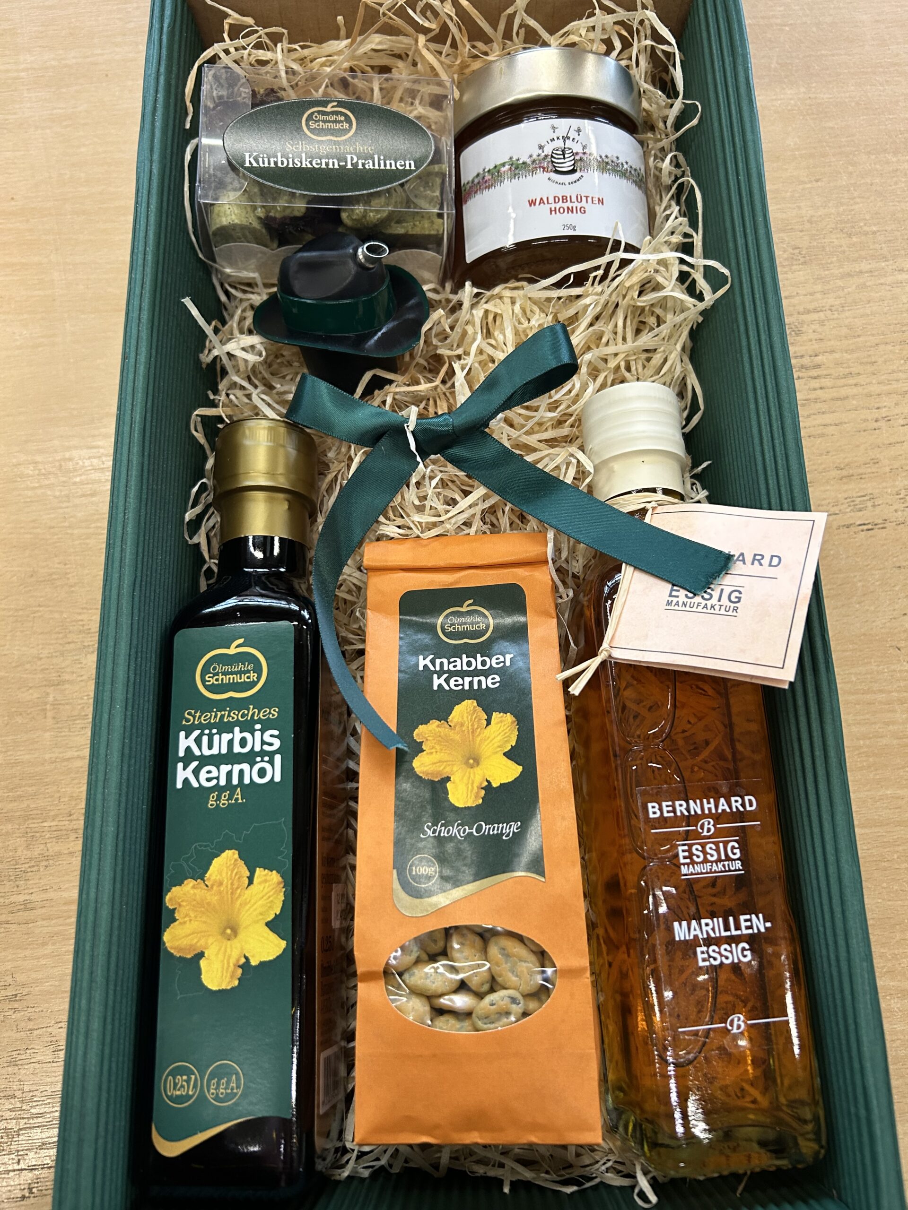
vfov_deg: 67.3
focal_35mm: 26
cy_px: 605
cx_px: 454
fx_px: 909
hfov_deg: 53.1
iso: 200
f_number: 1.5
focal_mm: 5.7
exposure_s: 1/60
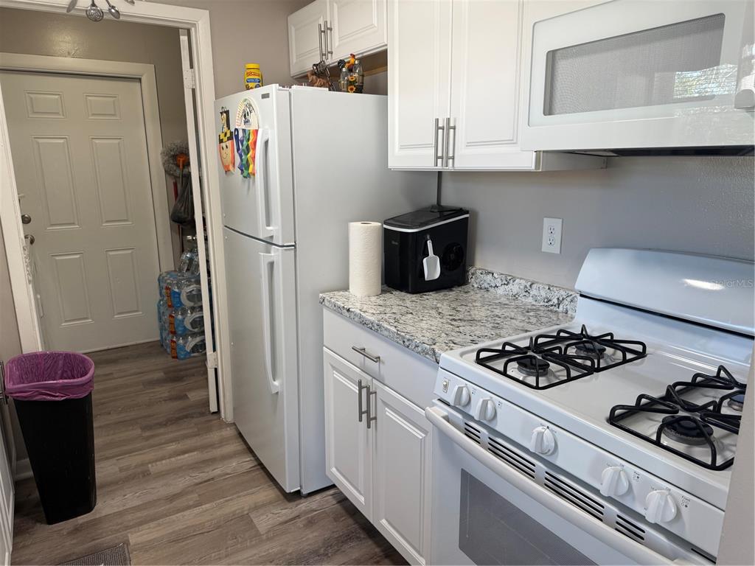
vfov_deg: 56.8
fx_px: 523
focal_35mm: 24
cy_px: 283
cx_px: 378
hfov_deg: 71.6
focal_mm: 6.76
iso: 100
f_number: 1.78
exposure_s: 1/120
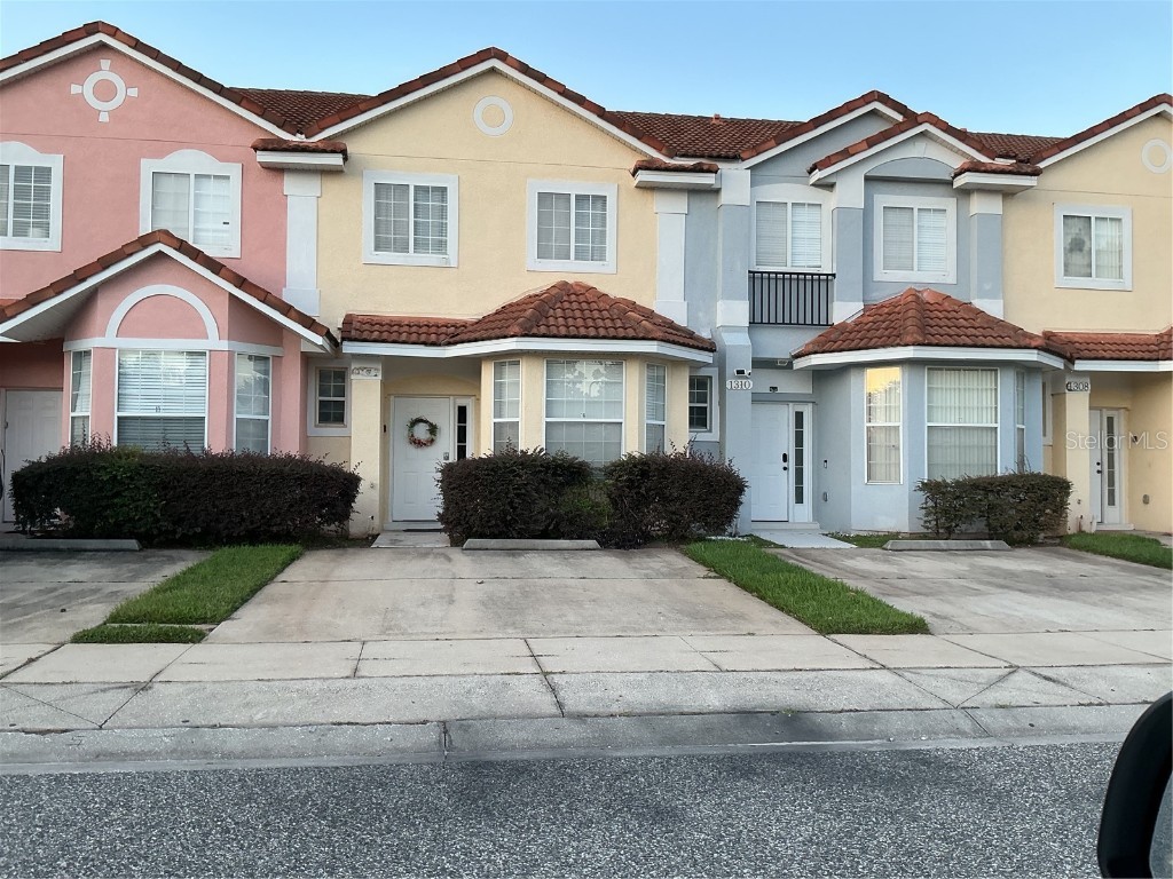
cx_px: 586
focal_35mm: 29
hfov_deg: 61.7
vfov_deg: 48.2
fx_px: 983
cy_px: 440
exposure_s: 1/120
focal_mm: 3
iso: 40
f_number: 1.8
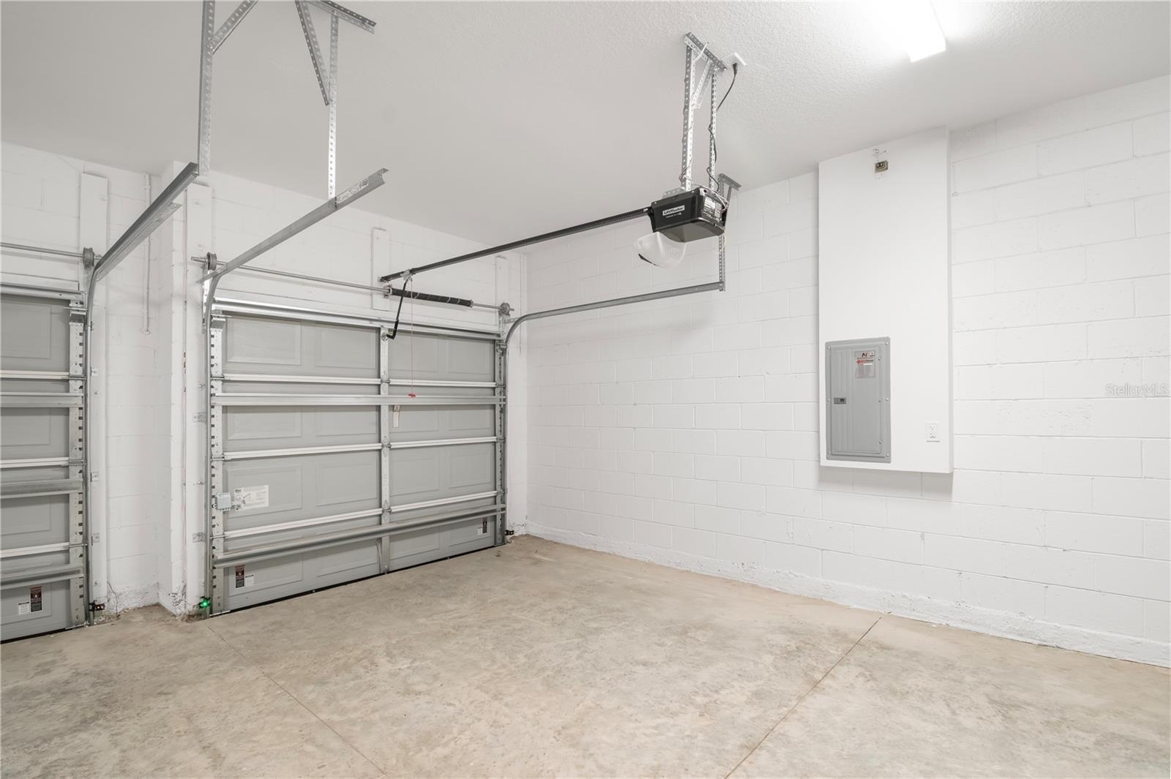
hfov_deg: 95.0
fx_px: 536
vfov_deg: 72.0
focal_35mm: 16
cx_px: 586
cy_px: 390
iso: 250
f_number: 9
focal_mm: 11
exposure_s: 1/25
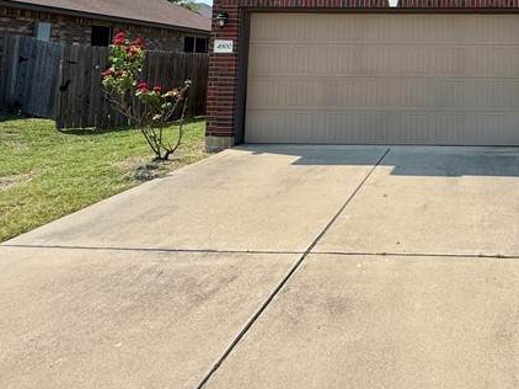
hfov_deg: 48.4
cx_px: 465
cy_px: 17
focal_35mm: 34
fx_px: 509
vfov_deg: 38.0
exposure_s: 1/1370
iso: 50
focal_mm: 2.22
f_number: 2.2
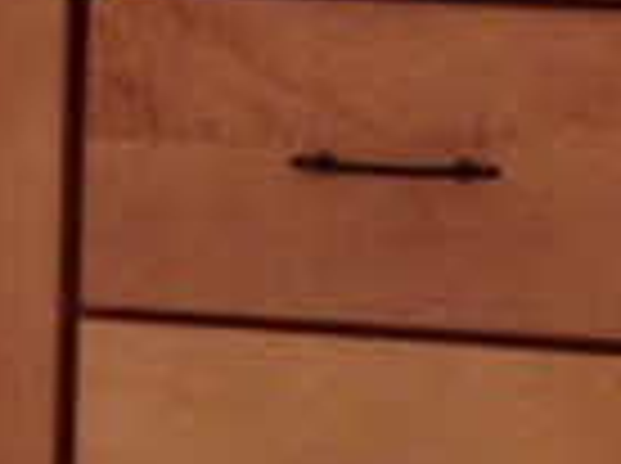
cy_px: 257
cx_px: 122
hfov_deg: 7.6
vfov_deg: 5.7
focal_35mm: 260
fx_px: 4656
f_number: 2.4
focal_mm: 4.28
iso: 100
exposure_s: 1/20
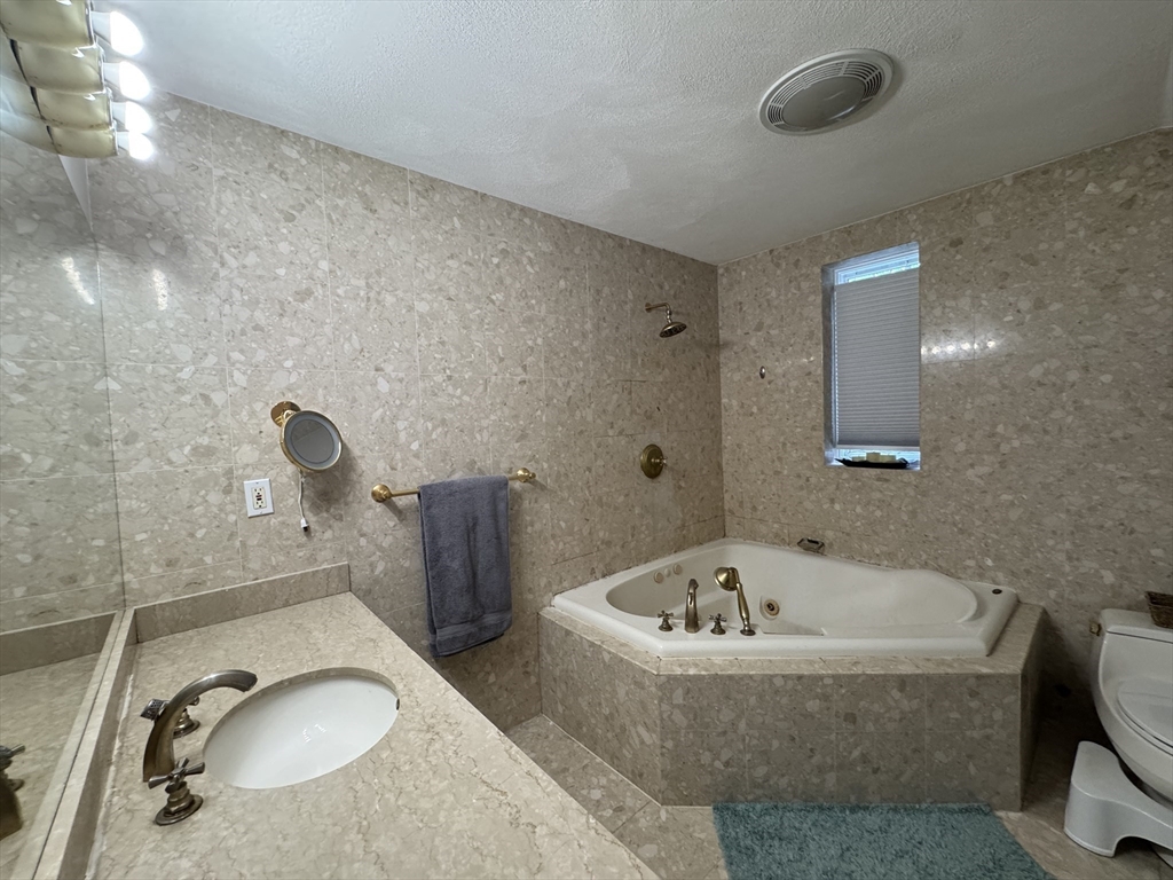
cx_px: 586
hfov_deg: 102.1
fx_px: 474
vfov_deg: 85.7
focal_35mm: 14
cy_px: 440
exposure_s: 1/120
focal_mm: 2.22
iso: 250
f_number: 2.2
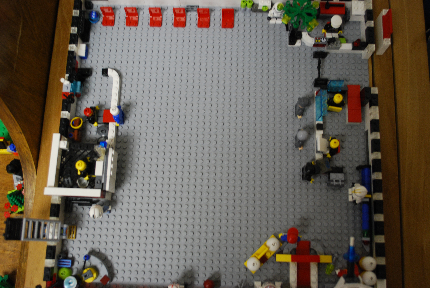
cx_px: 215
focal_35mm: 36
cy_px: 144
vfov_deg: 37.0
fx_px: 431
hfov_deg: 53.1
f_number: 4.2
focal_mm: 24
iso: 500
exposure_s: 1/30
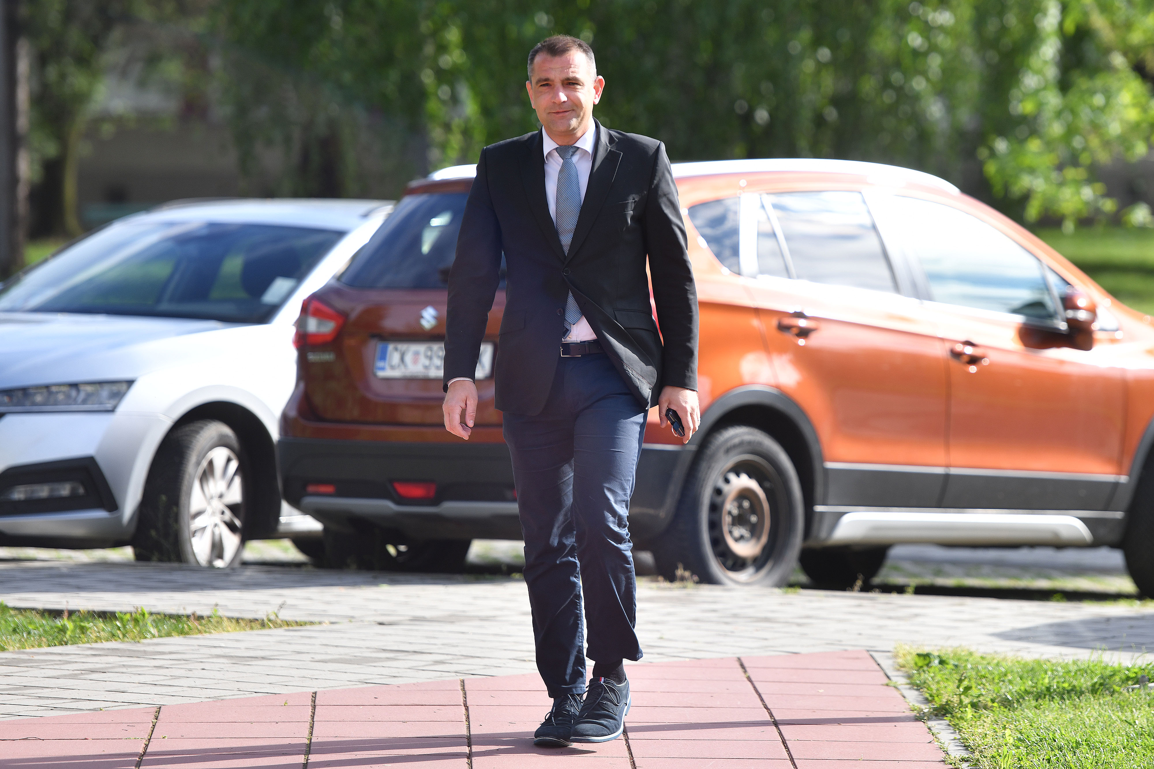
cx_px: 577
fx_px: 5609
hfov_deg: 11.7
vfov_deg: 7.8
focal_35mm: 175
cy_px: 384
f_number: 5
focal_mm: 175
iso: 220
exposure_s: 1/1600
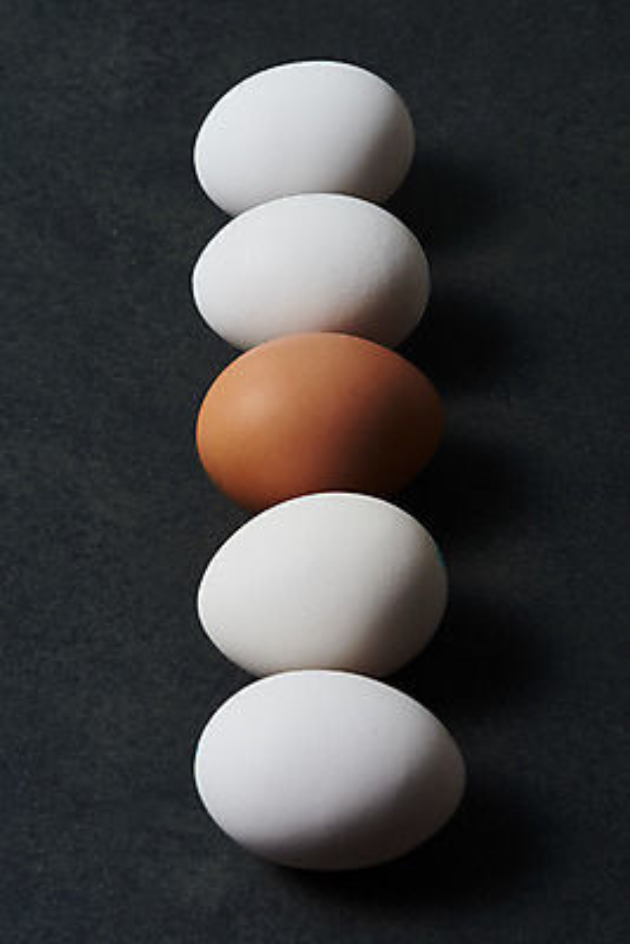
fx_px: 2754
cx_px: 315
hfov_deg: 13.1
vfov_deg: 19.4
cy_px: 472
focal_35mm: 105
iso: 100
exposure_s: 1/125
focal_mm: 105
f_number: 20
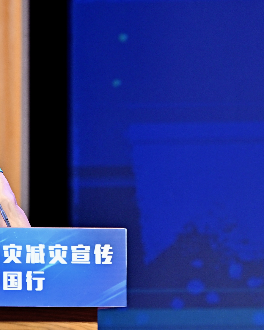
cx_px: -38
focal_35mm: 414
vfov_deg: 4.7
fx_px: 4043
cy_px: 164
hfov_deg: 3.7
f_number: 4
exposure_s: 1/200
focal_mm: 150
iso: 500
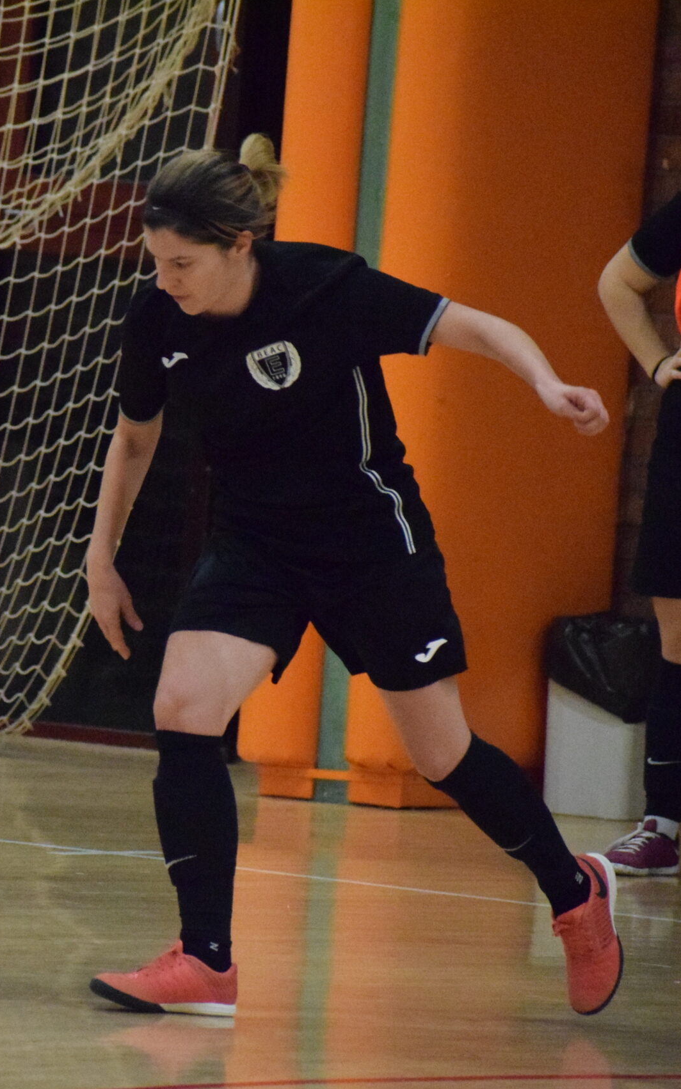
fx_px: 12975
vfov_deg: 4.8
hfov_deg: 3.0
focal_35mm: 437
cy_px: 544
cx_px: -17
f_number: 5.3
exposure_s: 1/800
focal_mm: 190
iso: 12800
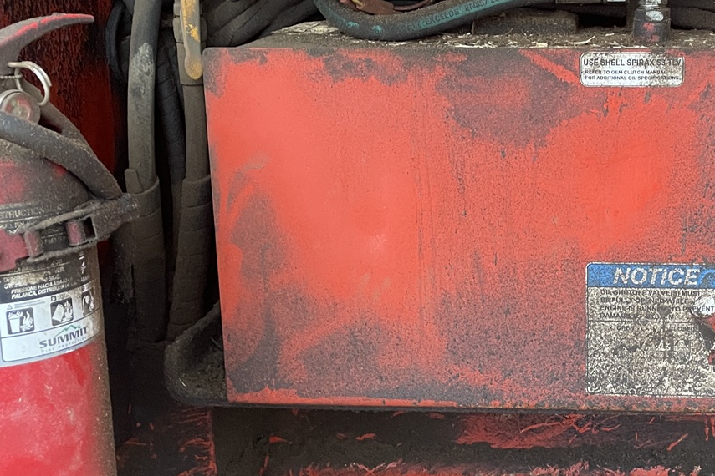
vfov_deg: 26.4
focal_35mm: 51
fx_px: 1013
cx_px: 534
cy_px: 164
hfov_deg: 37.9
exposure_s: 1/60
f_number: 1.6
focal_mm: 4.2
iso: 500
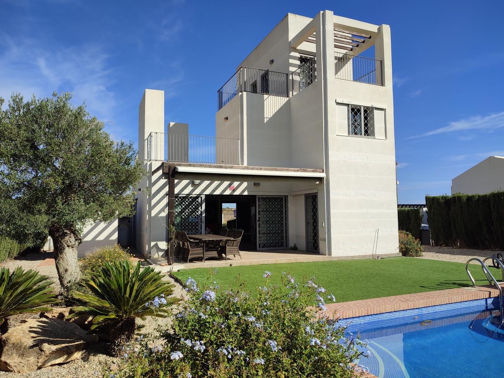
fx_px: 349
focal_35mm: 24
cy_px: 189
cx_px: 252
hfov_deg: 71.6
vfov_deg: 56.8
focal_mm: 5.89
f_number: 1.89
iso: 50
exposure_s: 1/984
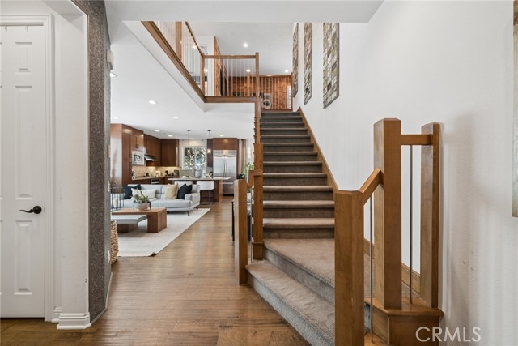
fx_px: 201
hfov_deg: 104.2
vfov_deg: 81.2
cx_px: 259
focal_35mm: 14
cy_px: 173
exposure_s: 1/10
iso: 400
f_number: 8
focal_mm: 14
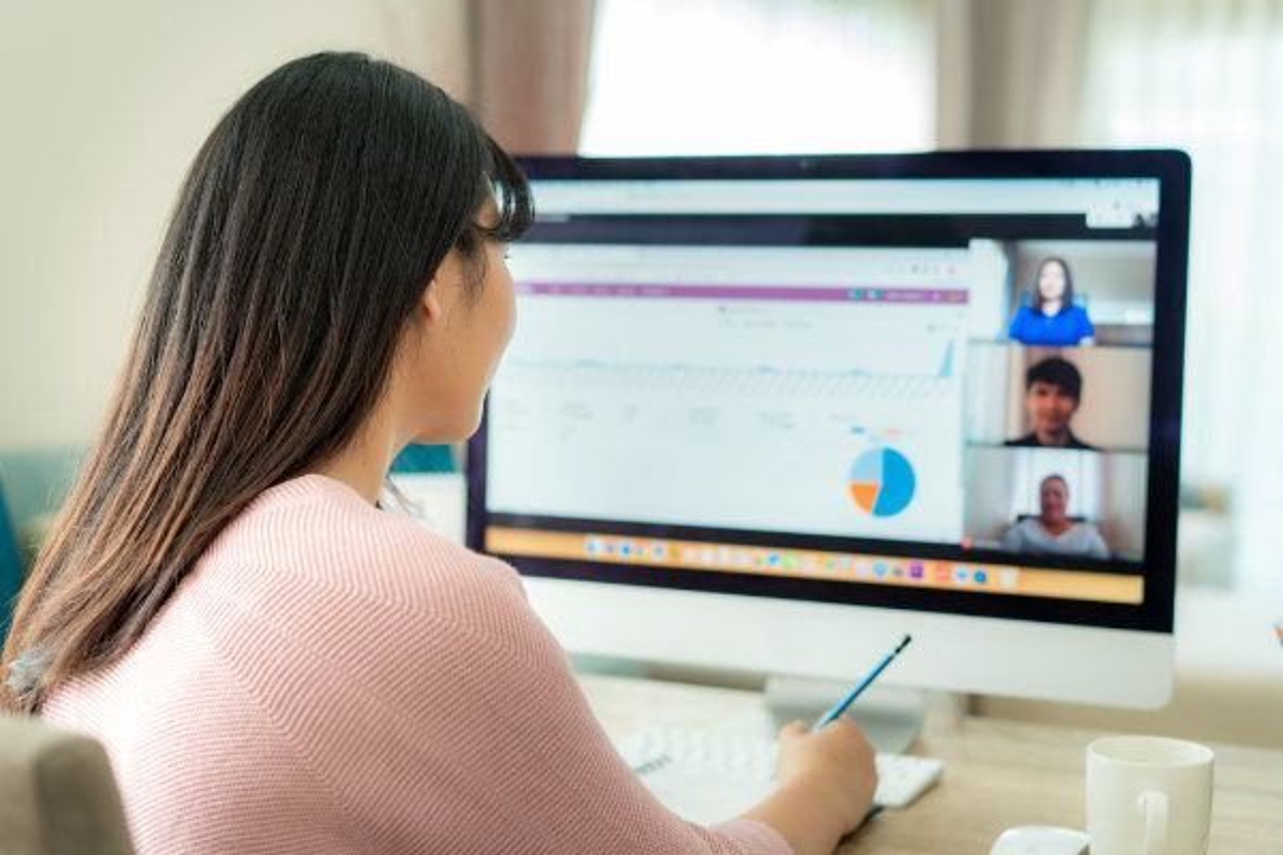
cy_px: 428
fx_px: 1960
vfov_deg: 24.6
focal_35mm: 55
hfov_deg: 36.2
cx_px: 642
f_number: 2.8
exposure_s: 1/100
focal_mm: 55
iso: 200
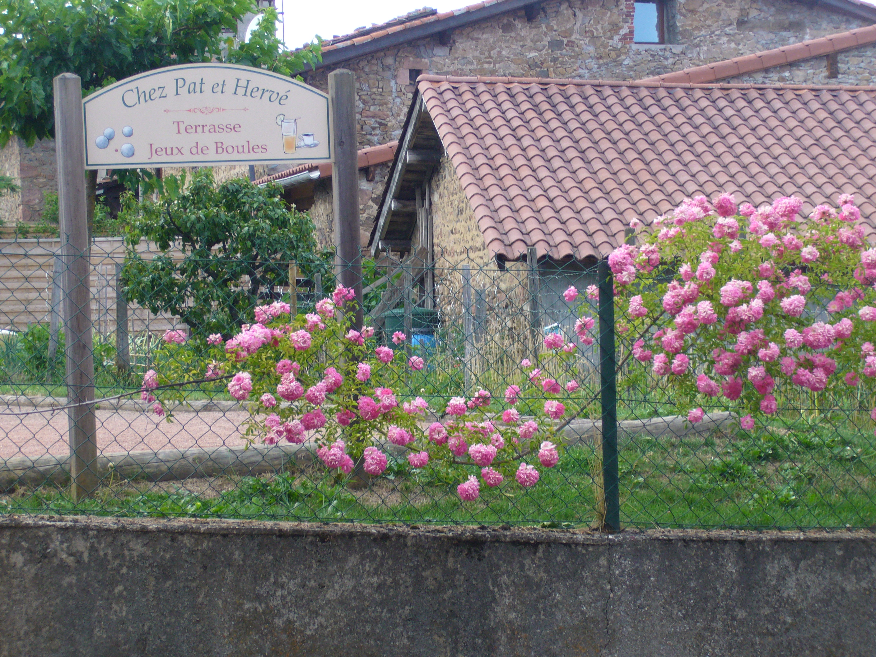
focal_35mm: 103
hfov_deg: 19.1
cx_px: 438
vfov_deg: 14.4
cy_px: 328
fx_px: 2607
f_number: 4.9
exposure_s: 1/100
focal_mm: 17
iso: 100
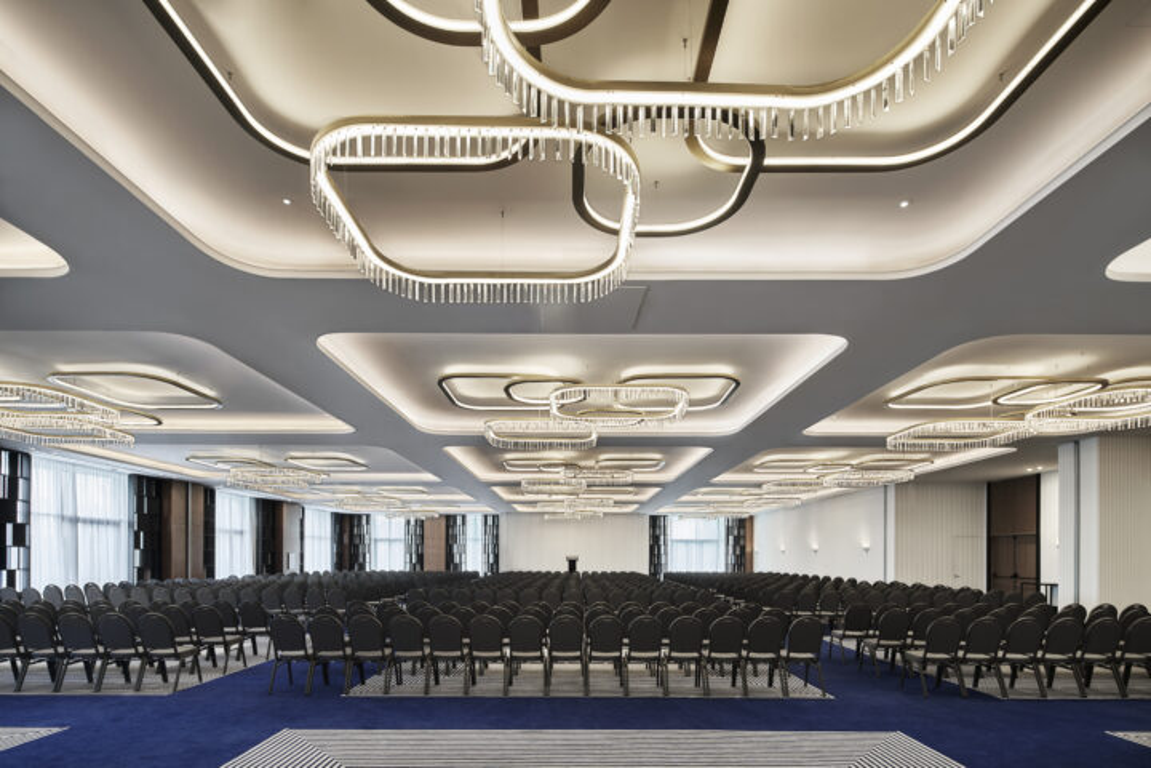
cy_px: 384
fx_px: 543
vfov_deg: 70.4
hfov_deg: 93.3
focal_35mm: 17
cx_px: 576
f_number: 11
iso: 200
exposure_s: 1
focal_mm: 17
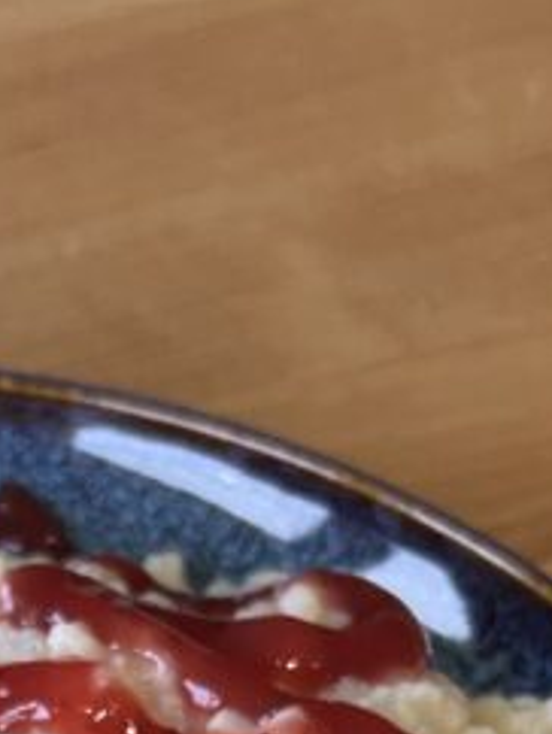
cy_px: 1304
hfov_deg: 13.1
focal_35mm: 110
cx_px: -133
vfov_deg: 15.5
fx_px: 2335
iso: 125
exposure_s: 1/64
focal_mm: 5.7
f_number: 1.5
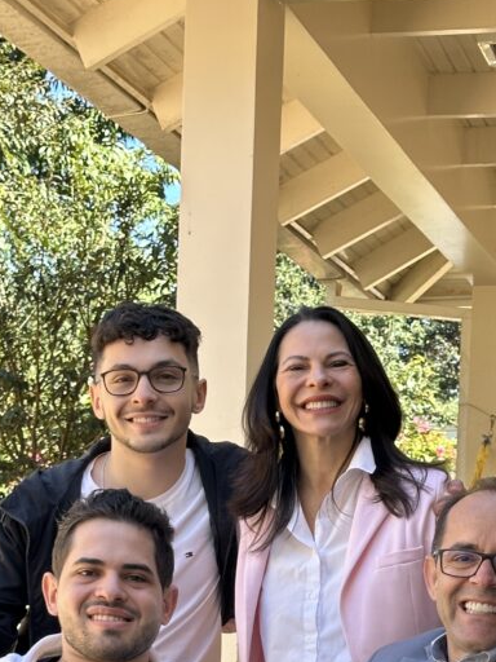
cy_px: 645
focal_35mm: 96
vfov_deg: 19.9
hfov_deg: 15.4
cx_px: 227
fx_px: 1834
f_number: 1.78
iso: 64
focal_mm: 6.86
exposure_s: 1/302
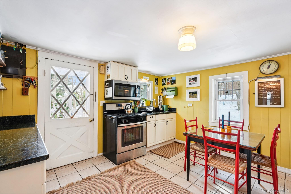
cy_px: 97
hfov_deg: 96.7
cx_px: 146
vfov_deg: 73.7
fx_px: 129
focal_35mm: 16
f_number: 9
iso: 400
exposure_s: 1/15
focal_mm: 16
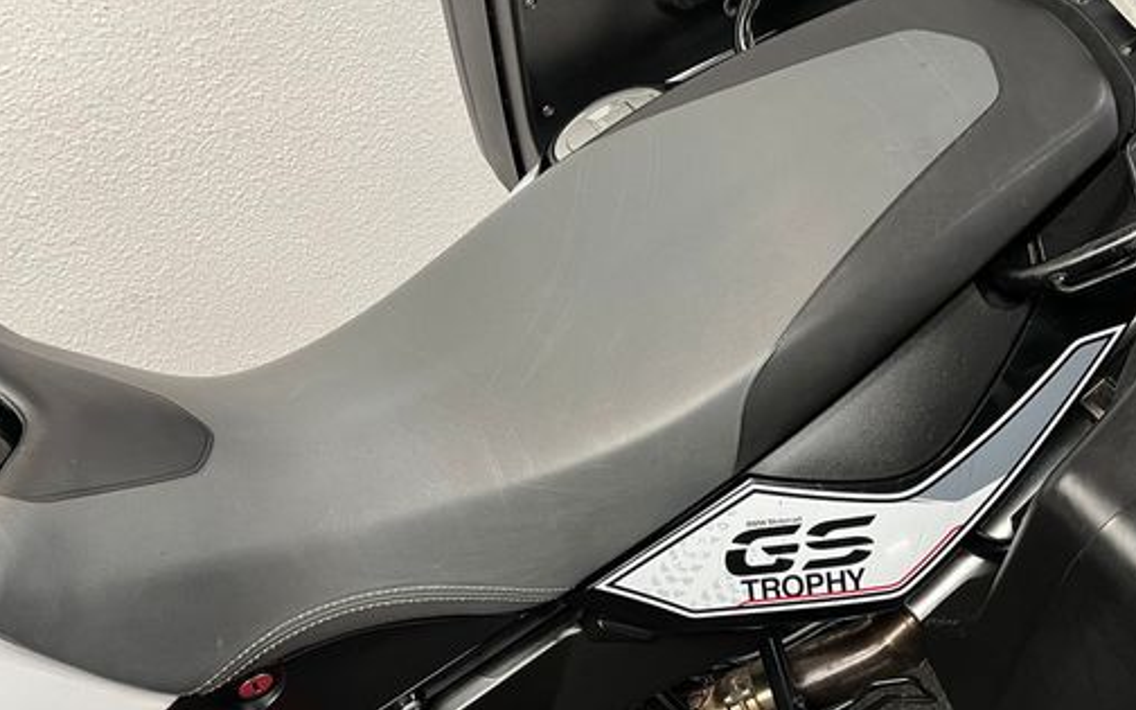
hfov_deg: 54.6
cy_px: 352
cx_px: 719
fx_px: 1084
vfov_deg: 36.3
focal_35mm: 35
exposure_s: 1/50
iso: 160
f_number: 1.6
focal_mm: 5.1
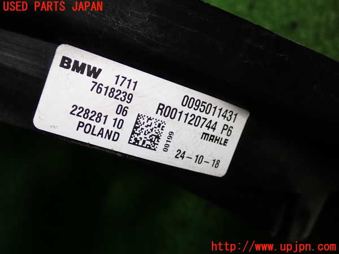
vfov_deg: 32.9
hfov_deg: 42.9
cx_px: 170
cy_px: 127
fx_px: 431
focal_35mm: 44
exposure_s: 1/160
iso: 100
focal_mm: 7.84
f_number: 2.9
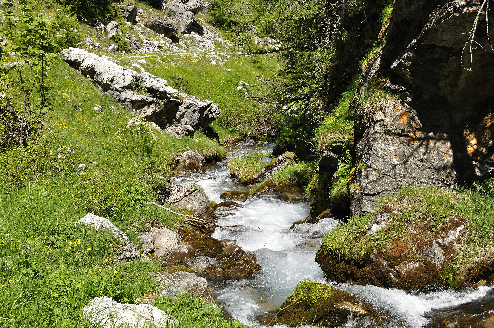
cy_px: 167
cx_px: 257
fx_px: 644
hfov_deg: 42.0
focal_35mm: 47
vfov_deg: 28.6
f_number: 10
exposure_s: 1/320
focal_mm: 30
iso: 200
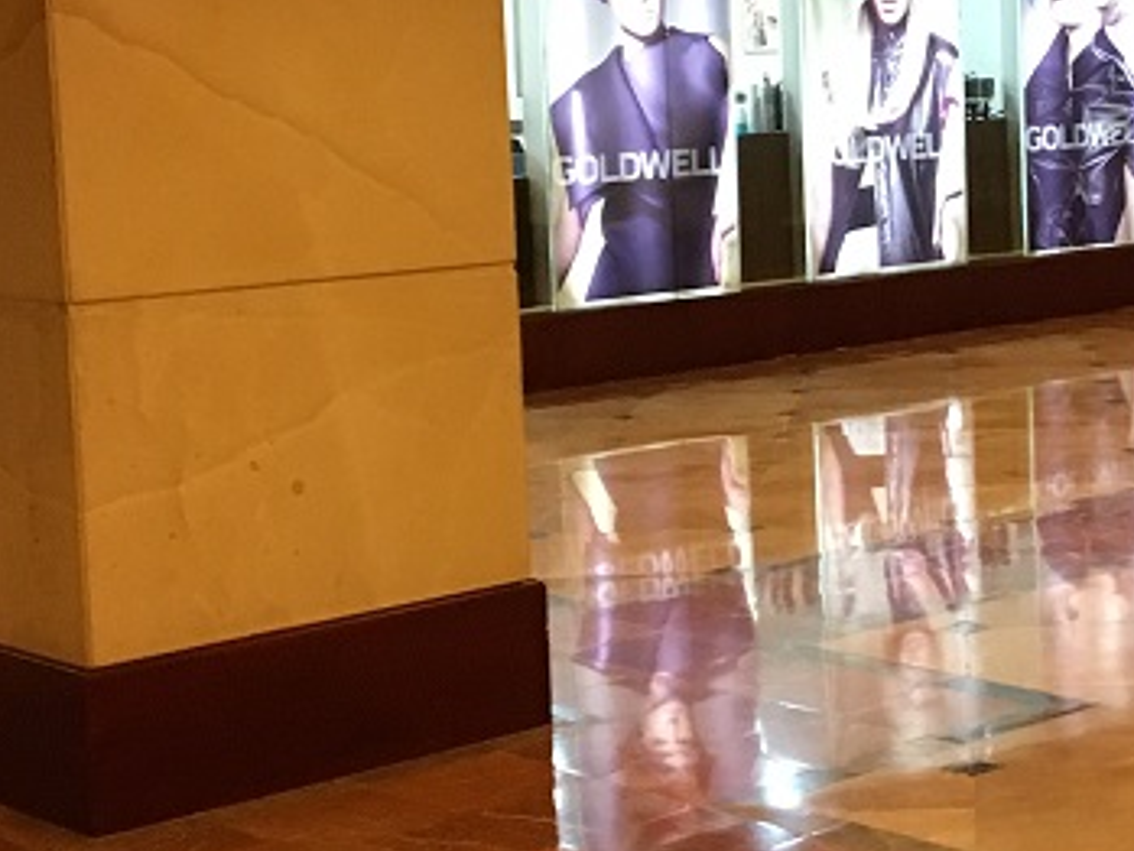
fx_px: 2720
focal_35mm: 83
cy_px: 305
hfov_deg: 23.1
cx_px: 962
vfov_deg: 17.8
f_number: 2.2
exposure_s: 1/25
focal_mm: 4.15
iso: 200
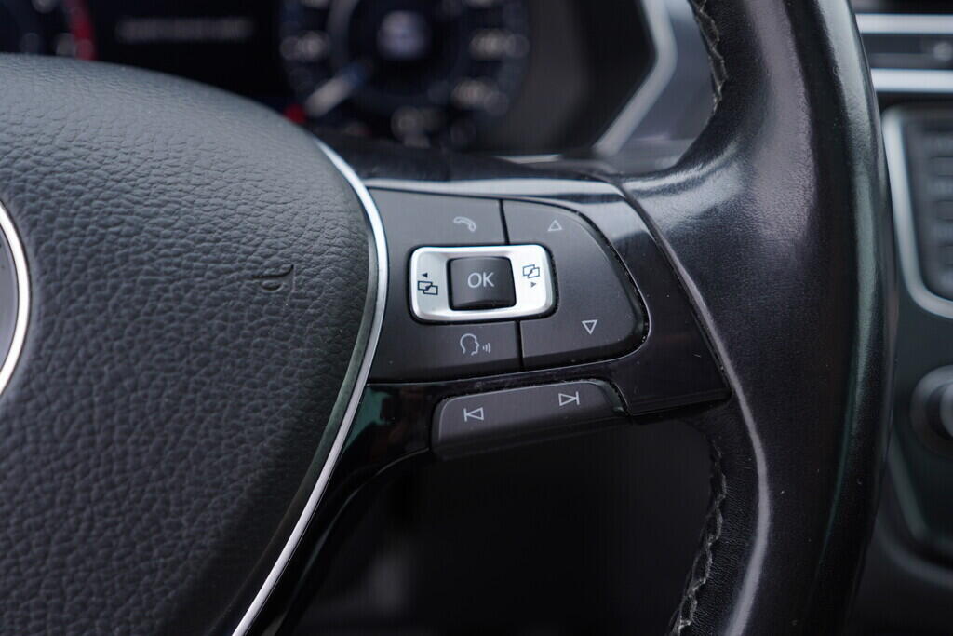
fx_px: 953
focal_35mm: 36
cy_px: 318
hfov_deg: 53.1
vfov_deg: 36.9
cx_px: 476
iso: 125
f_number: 2.8
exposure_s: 1/40
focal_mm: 24
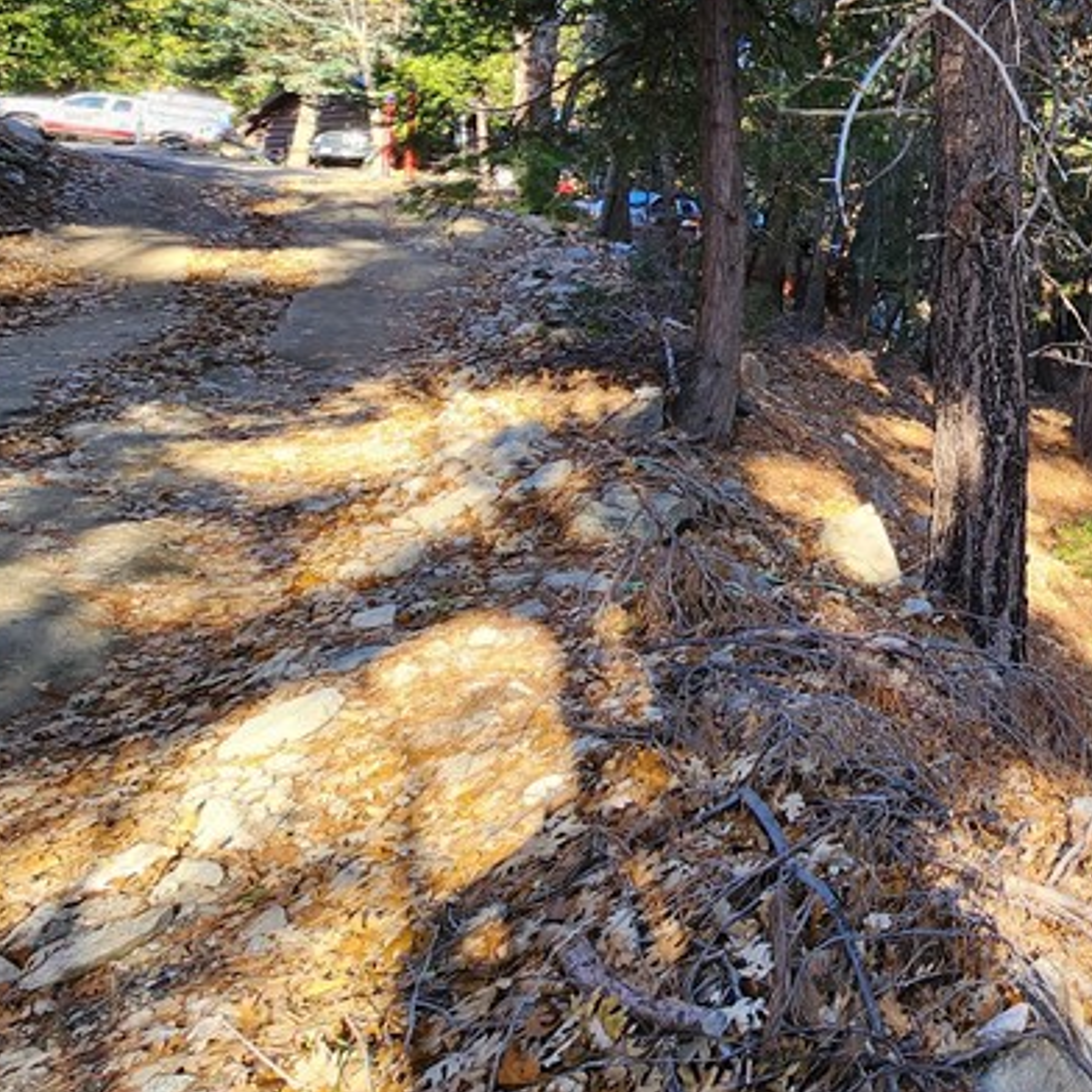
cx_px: 1346
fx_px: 1071
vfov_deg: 50.9
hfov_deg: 38.2
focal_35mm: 30
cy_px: 226
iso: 50
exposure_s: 1/134
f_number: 2.2
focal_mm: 2.2
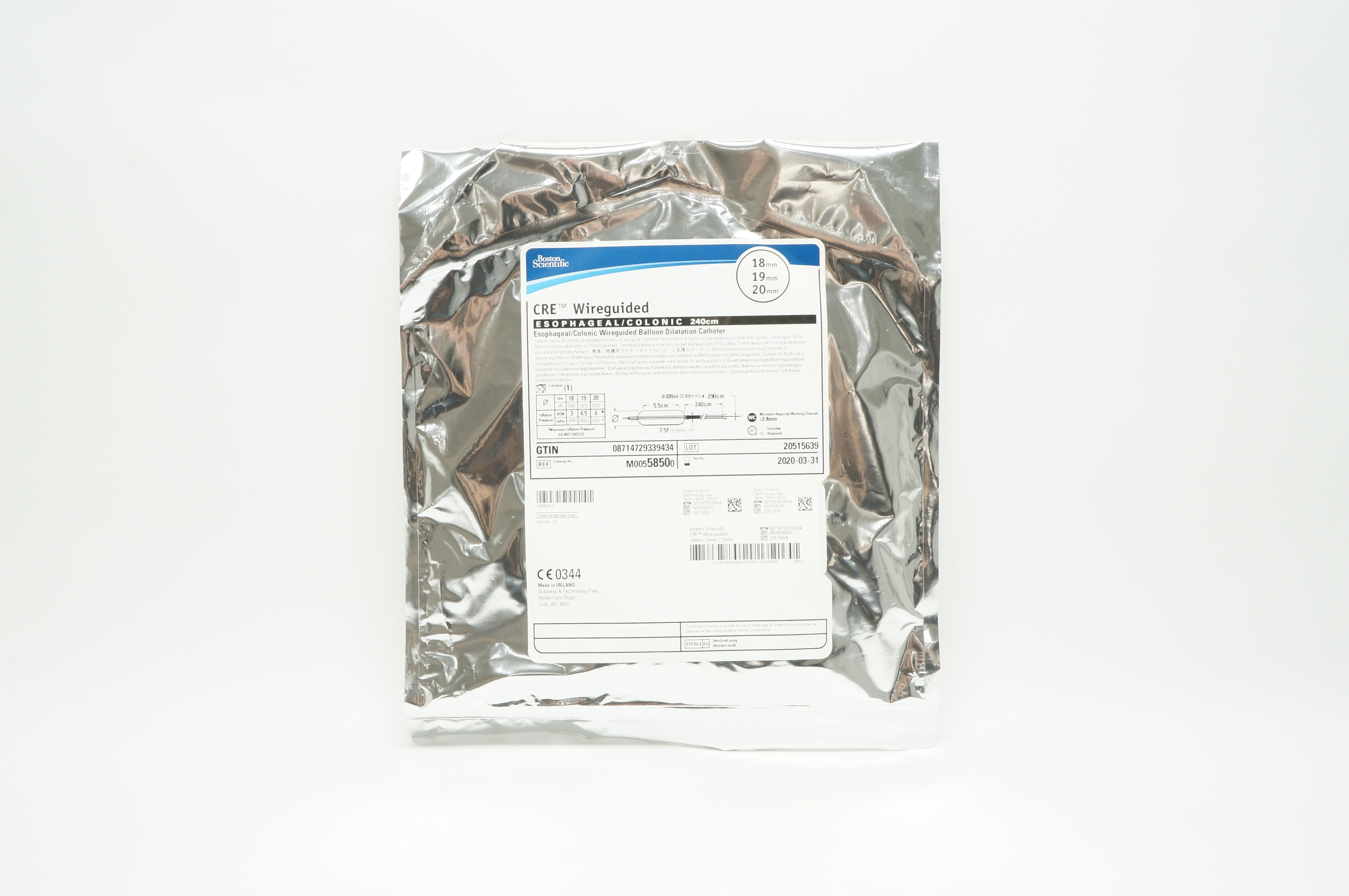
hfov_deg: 55.2
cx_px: 674
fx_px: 1291
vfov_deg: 38.3
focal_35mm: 34
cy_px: 448
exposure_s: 1/15
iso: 400
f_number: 10
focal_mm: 23
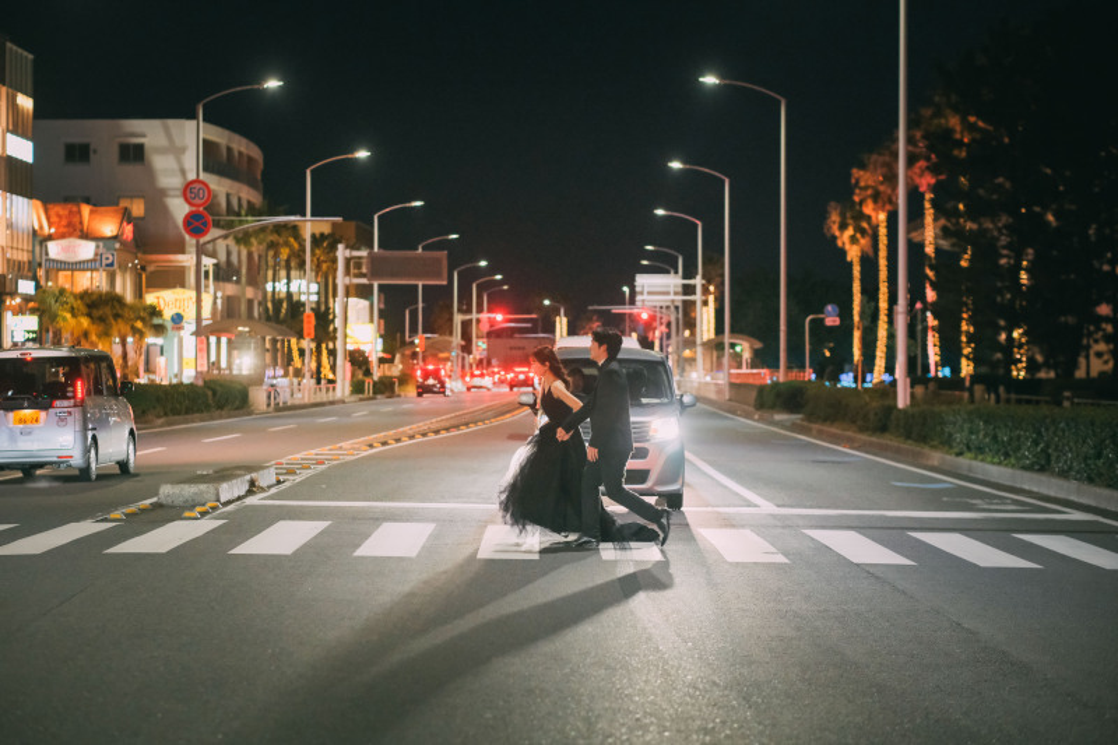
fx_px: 2608
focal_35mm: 84
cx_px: 559
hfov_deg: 24.2
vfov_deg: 16.3
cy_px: 372
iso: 3200
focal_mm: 56
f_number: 2
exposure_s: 1/200
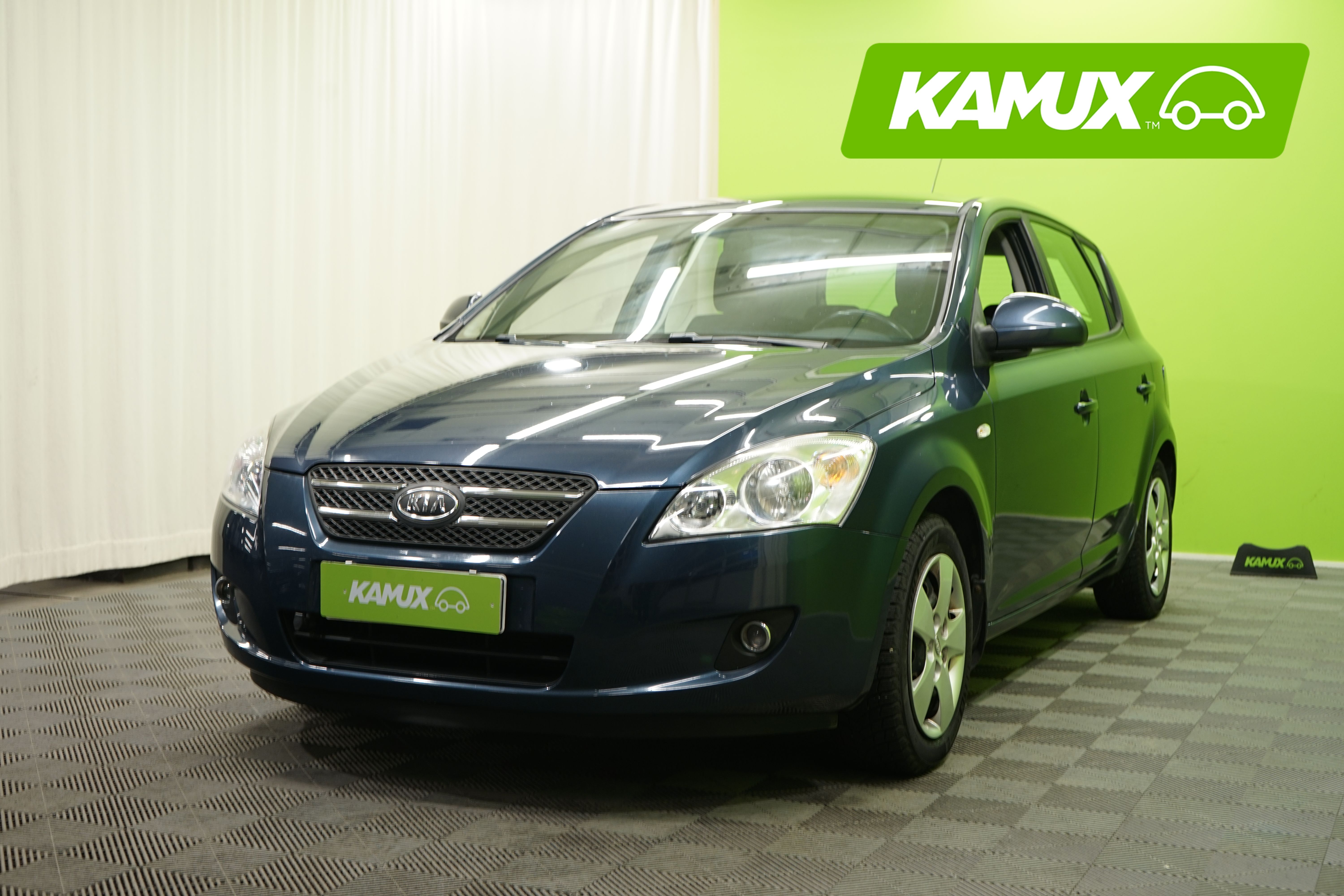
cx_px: 672
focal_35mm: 47
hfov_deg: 41.9
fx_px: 1755
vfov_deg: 28.6
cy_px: 448
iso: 320
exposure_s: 1/13
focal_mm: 47
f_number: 5.6
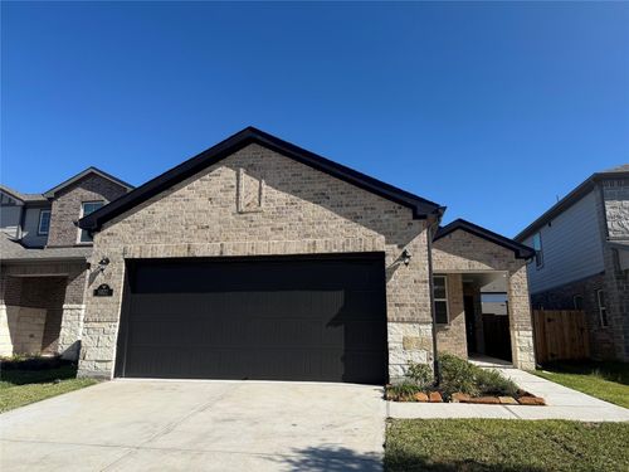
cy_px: 236
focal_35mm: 24
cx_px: 314
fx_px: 436
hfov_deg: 71.6
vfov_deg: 56.8
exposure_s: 1/5319
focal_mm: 6.76
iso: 80
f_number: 1.78
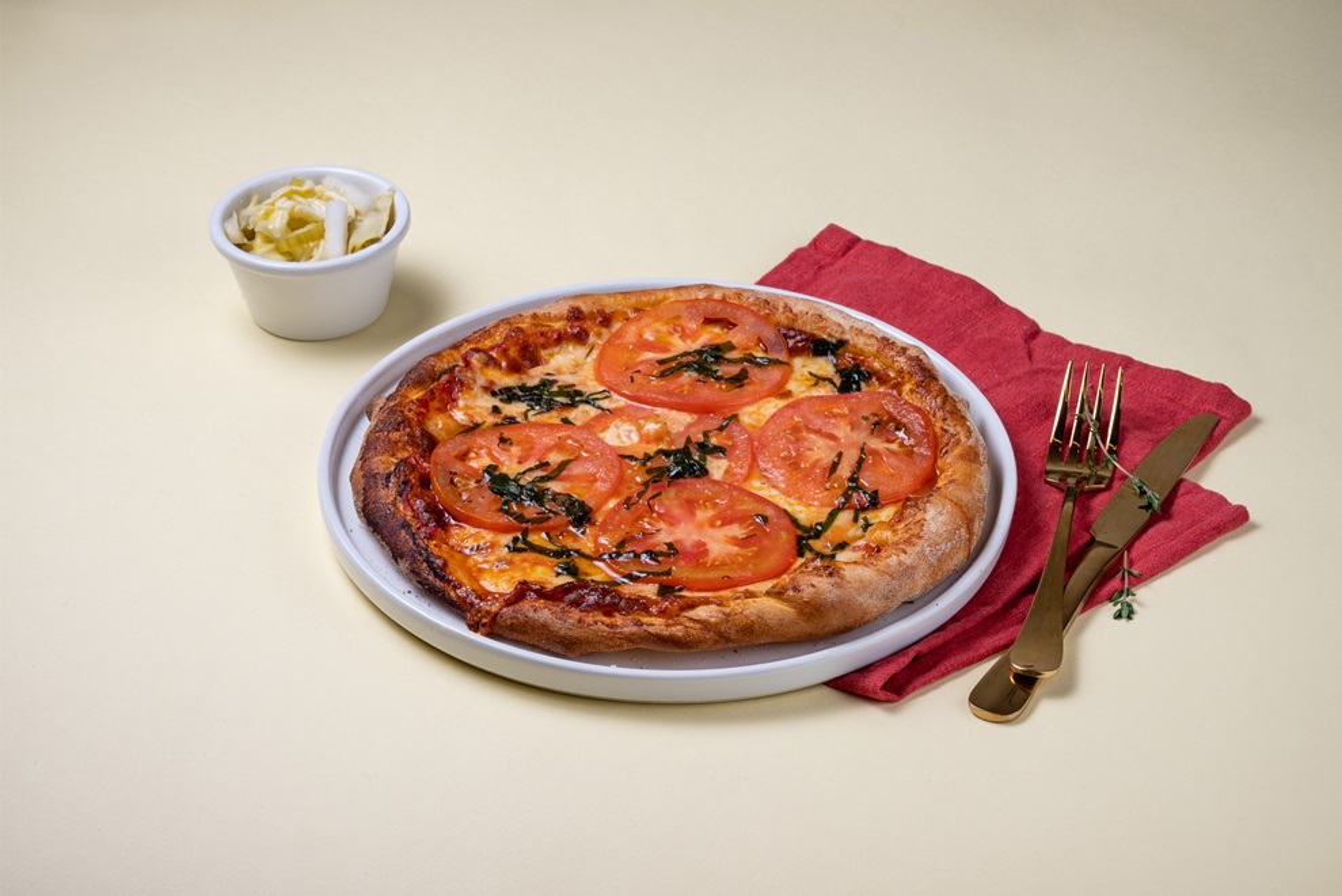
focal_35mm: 105
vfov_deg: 13.0
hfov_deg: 19.5
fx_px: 3915
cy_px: 448
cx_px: 671
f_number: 11
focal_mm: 70
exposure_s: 1/125
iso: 125
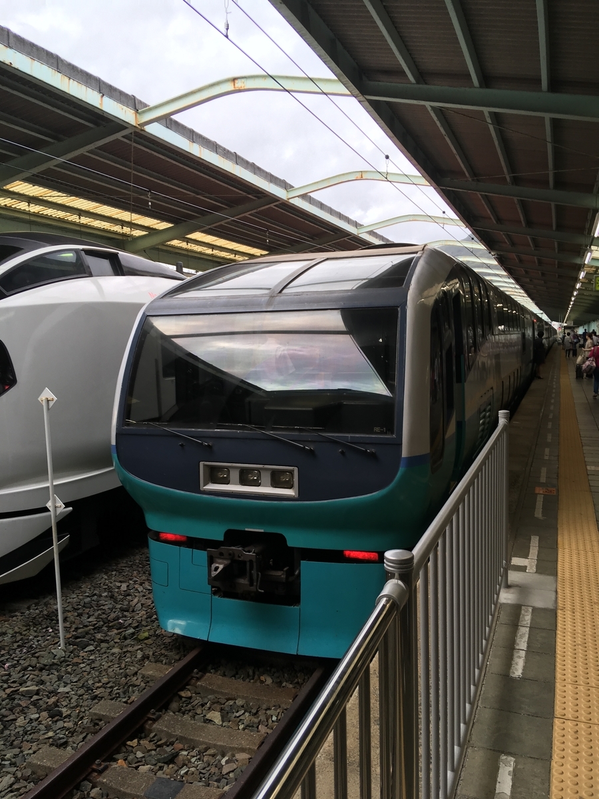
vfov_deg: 61.7
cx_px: 300
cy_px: 400
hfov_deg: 48.2
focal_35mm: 29
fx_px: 669
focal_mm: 4.15
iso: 25
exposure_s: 1/120
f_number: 2.2
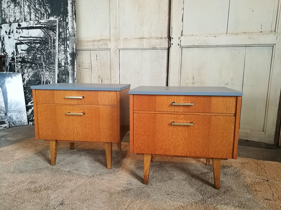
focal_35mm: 27
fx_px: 219
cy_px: 105
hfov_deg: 65.3
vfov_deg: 51.4
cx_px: 140
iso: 400
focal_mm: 4.5
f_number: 2.2
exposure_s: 1/33.3
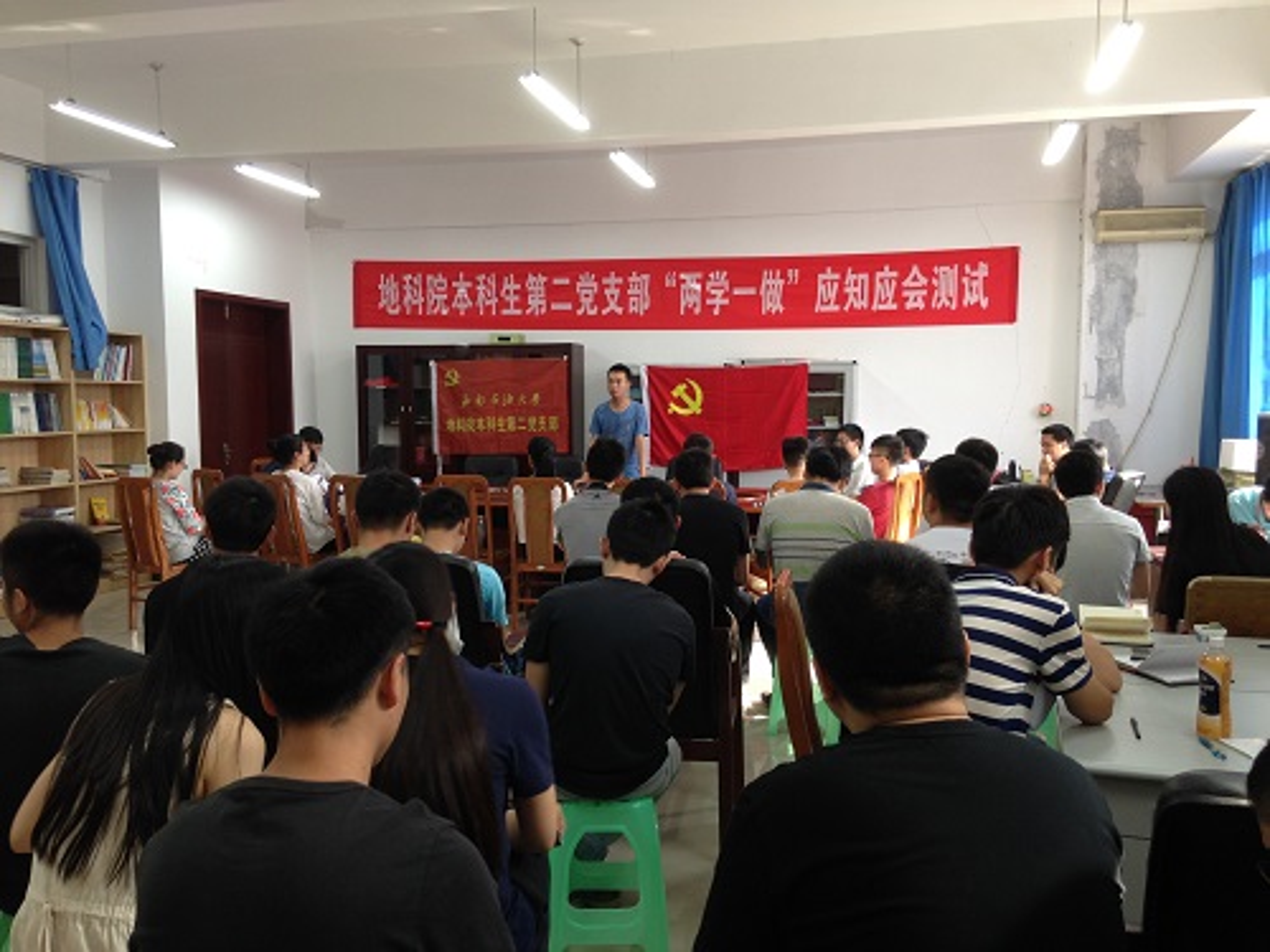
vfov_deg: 42.9
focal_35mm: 33
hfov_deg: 55.4
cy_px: 476
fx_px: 1211
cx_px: 635
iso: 50
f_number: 2.4
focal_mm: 4.12
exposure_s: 1/20
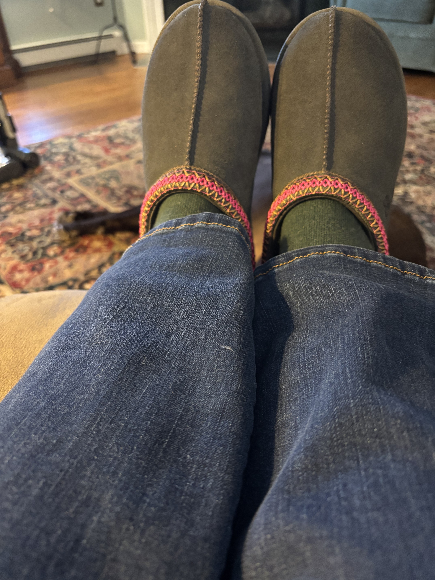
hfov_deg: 53.1
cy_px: 290
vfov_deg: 67.3
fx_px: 436
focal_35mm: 26
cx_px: 218
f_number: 1.6
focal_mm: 5.96
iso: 800
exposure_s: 1/30
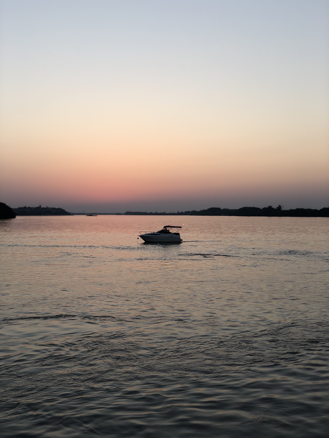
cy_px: 219
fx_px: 659
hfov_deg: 28.0
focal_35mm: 52
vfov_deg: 36.8
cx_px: 164
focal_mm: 6
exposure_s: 1/60
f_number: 2.4
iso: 16
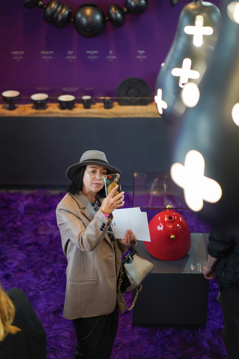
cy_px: 180
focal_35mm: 55
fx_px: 548
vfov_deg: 36.2
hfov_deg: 24.6
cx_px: 120
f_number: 1.8
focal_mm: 55
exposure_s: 1/80
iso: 320
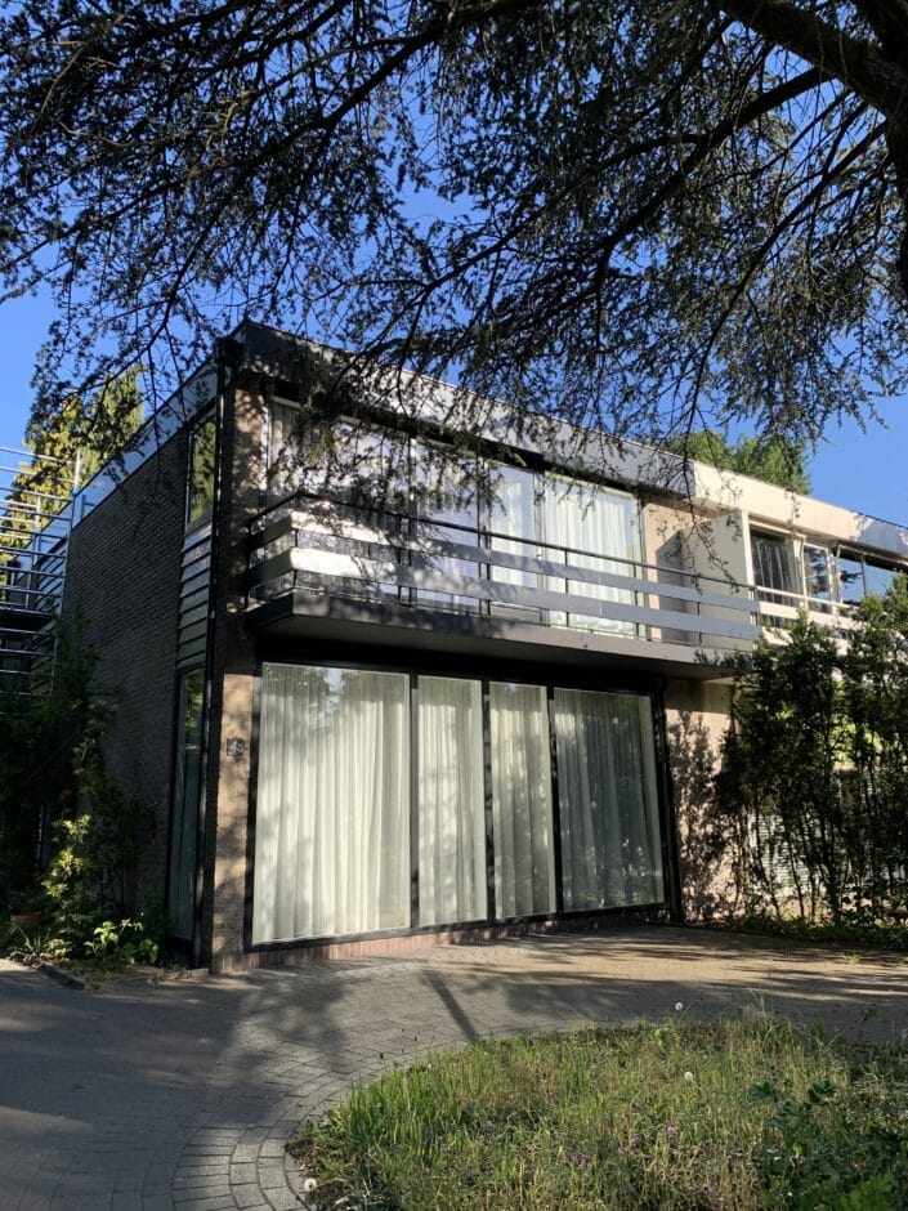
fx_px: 909
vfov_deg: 67.3
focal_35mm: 26
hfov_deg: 53.1
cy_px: 606
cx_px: 454
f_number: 1.8
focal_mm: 4.25
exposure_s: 1/692
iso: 25
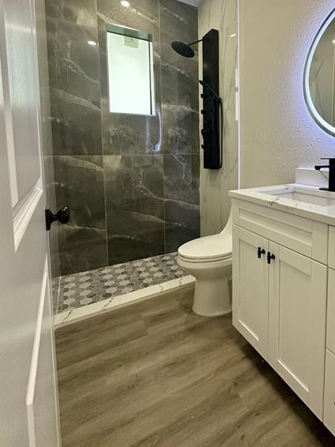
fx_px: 245
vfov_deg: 83.2
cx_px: 222
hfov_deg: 66.9
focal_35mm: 19
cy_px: 170
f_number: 2.2
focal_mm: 2.22
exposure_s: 1/120
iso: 320
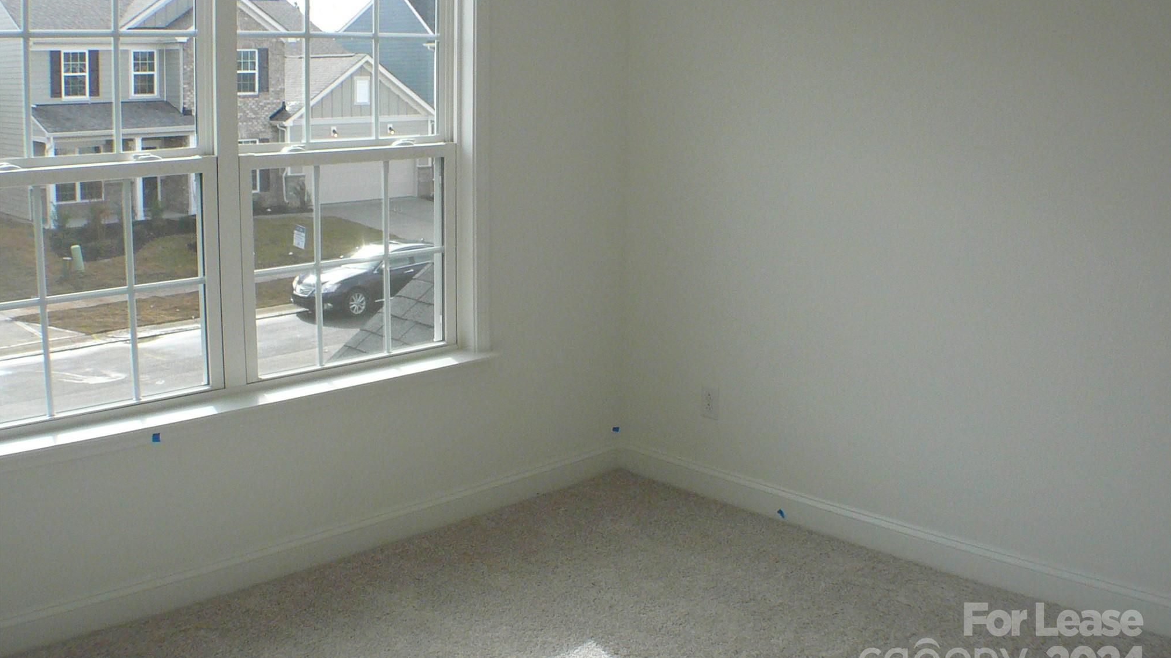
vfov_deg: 23.0
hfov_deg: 39.9
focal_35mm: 52
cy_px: 266
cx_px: 593
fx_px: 1614
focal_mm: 7
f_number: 3.3
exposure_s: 1/500
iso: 200
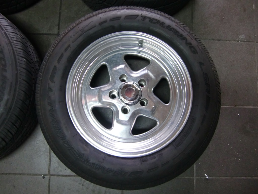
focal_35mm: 28
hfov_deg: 63.4
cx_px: 129
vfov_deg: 49.7
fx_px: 209
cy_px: 97
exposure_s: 1/30
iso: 400
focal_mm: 4.9
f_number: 2.6
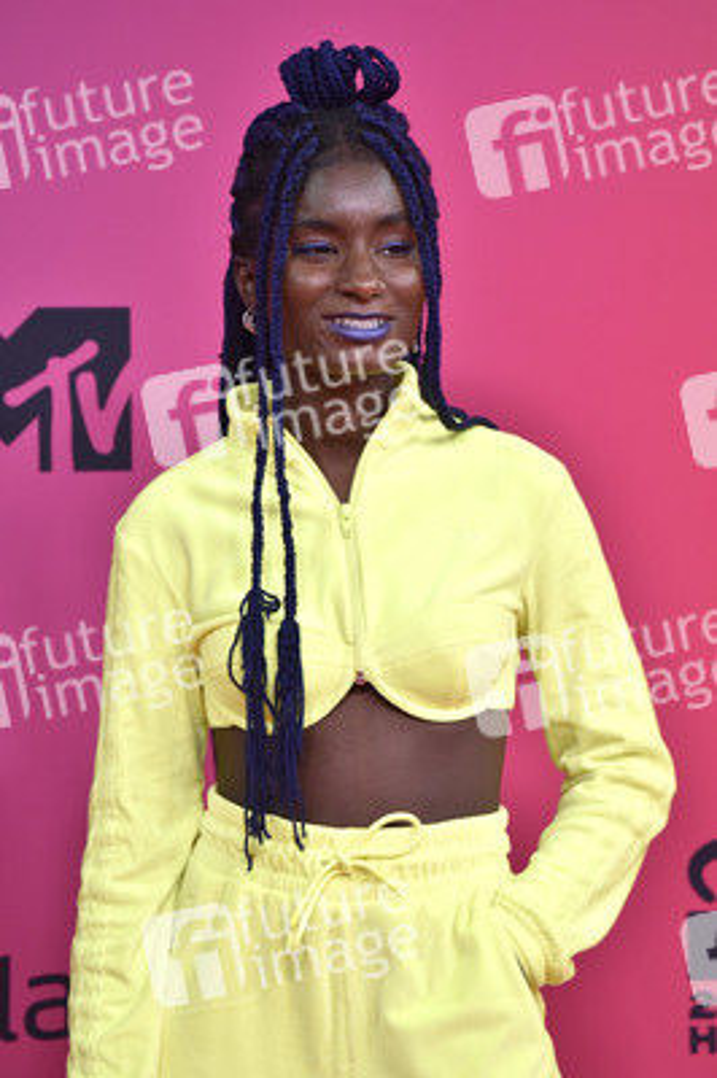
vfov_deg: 10.3
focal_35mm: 200
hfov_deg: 6.9
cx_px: 358
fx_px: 5985
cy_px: 539
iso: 2000
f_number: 5.6
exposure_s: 1/200
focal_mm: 200
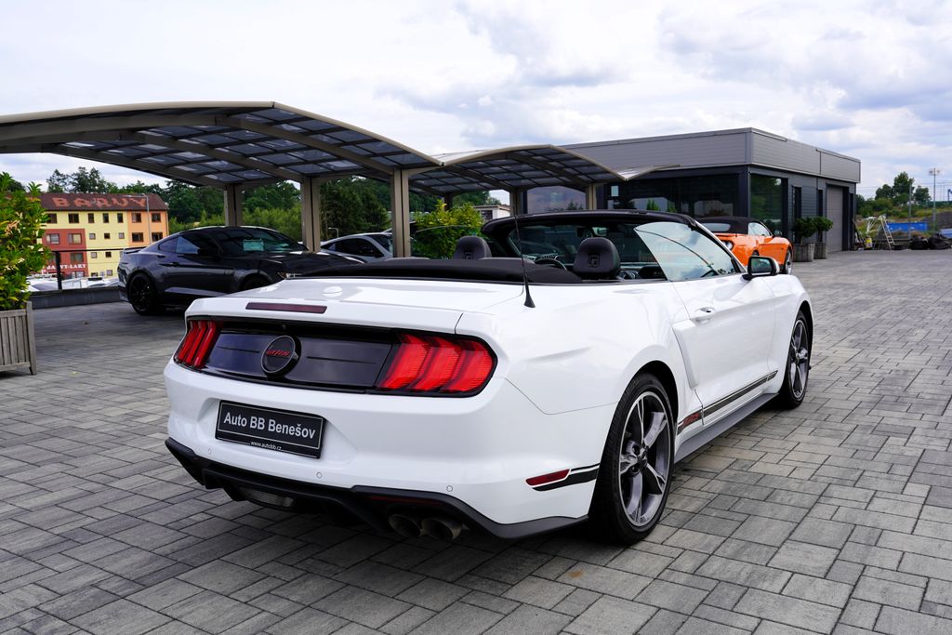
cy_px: 318
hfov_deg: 60.3
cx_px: 476
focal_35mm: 31
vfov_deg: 42.3
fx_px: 820
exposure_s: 1/125
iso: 100
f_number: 9
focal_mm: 31
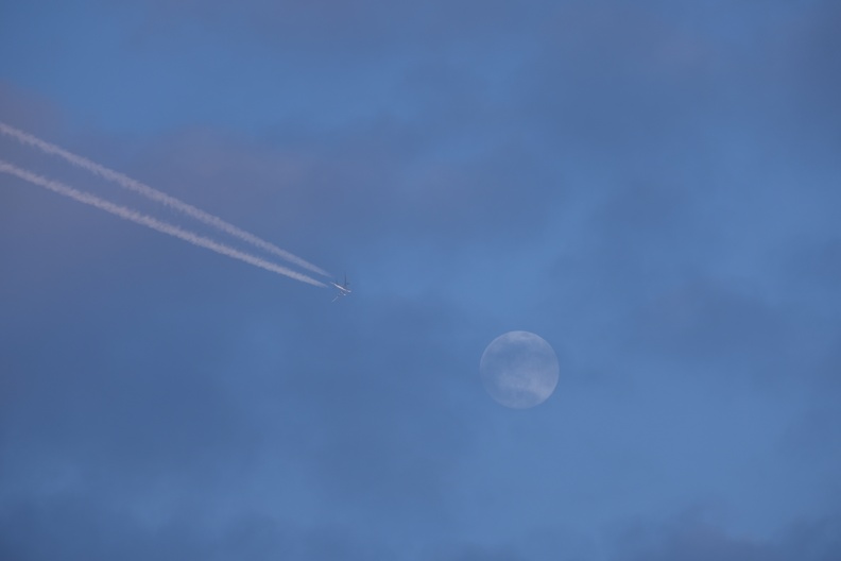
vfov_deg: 4.0
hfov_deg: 6.0
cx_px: 420
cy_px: 280
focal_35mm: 345
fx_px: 8059
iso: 160
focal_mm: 230
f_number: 6.7
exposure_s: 1/150
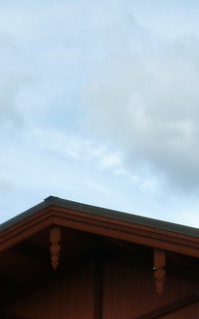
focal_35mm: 111
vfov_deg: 18.0
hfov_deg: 11.6
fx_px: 964
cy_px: 364
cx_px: 223
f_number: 3.4
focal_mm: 4.8
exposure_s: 1/500
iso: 80
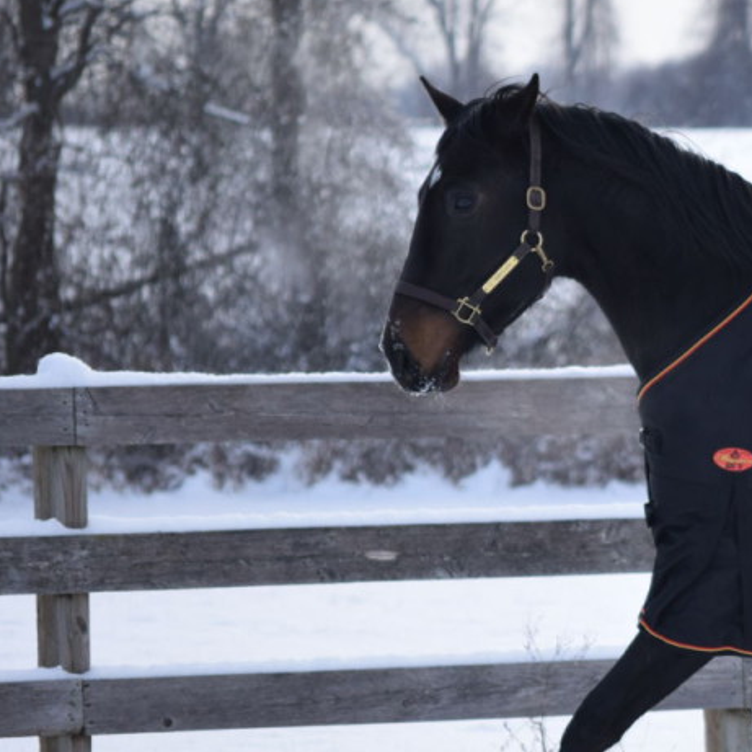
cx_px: 953
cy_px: 399
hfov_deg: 4.5
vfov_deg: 4.6
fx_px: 9463
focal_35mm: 385
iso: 400
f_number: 5
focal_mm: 116
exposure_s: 1/1250
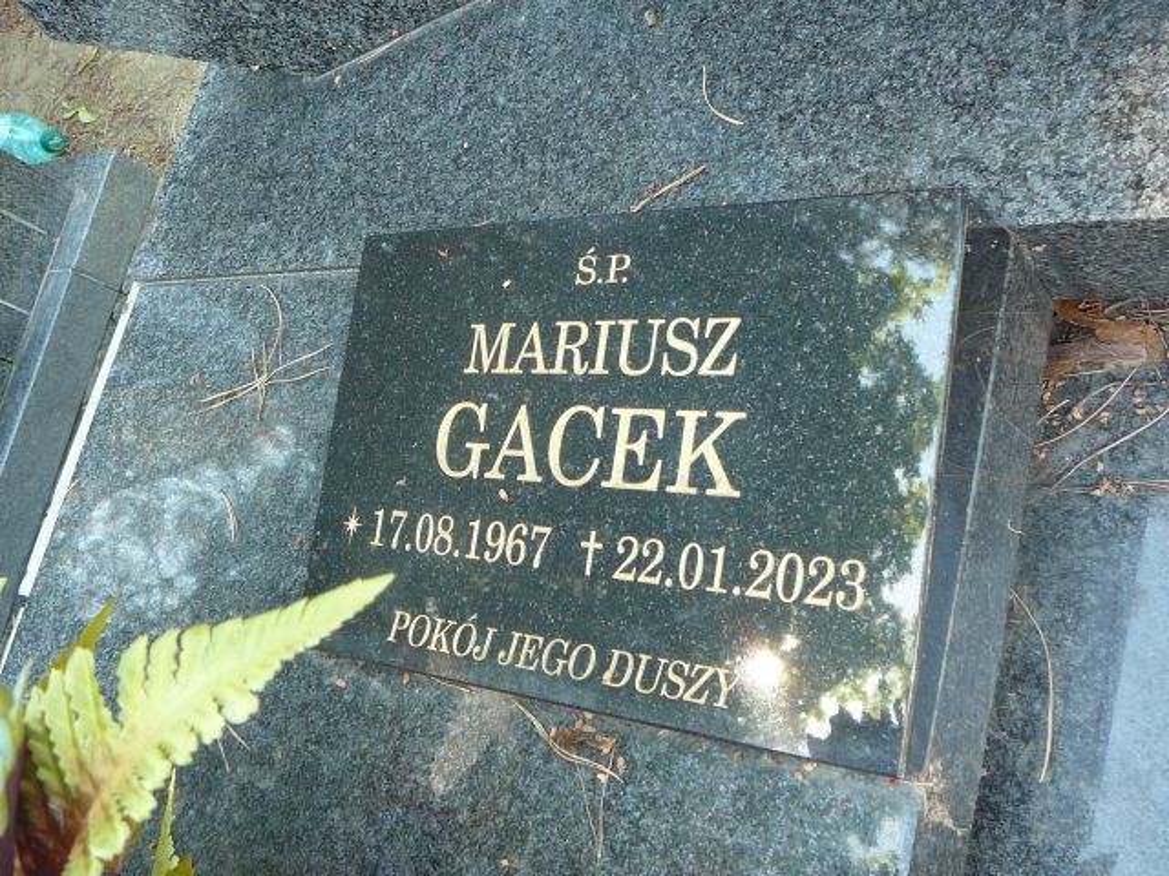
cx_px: 584
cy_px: 438
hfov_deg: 52.6
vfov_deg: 40.7
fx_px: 1182
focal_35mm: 35
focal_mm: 5.2
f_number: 2.8
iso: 100
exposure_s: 1/50
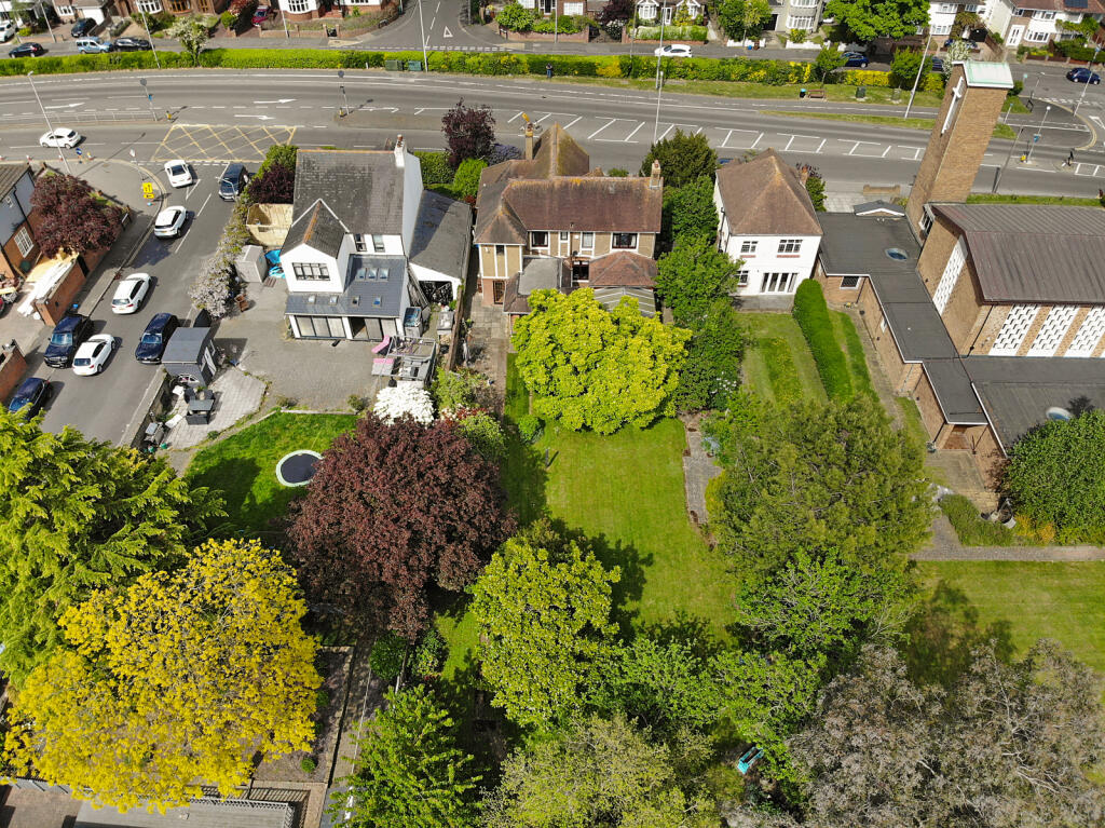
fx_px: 766
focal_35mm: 24
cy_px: 414
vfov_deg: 56.8
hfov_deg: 71.6
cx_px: 552
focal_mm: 4.5
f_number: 2.8
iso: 100
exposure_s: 1/571
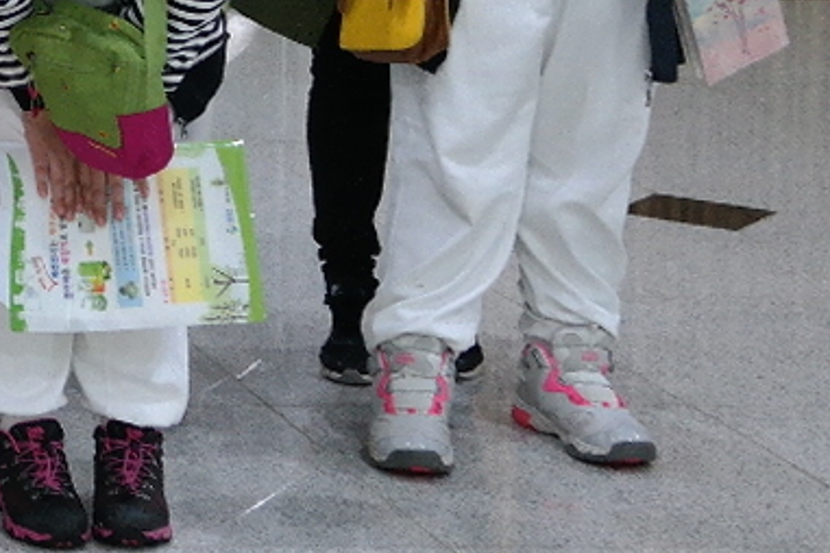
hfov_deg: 13.1
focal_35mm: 136
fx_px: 3135
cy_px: -374
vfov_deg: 9.7
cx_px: -834
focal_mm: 20
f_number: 3.5
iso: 800
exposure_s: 1/40
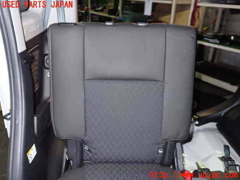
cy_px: 90
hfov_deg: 60.0
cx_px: 120
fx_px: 208
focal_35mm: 30
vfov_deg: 46.8
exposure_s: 1/30
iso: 800
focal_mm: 5.4
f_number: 6.3
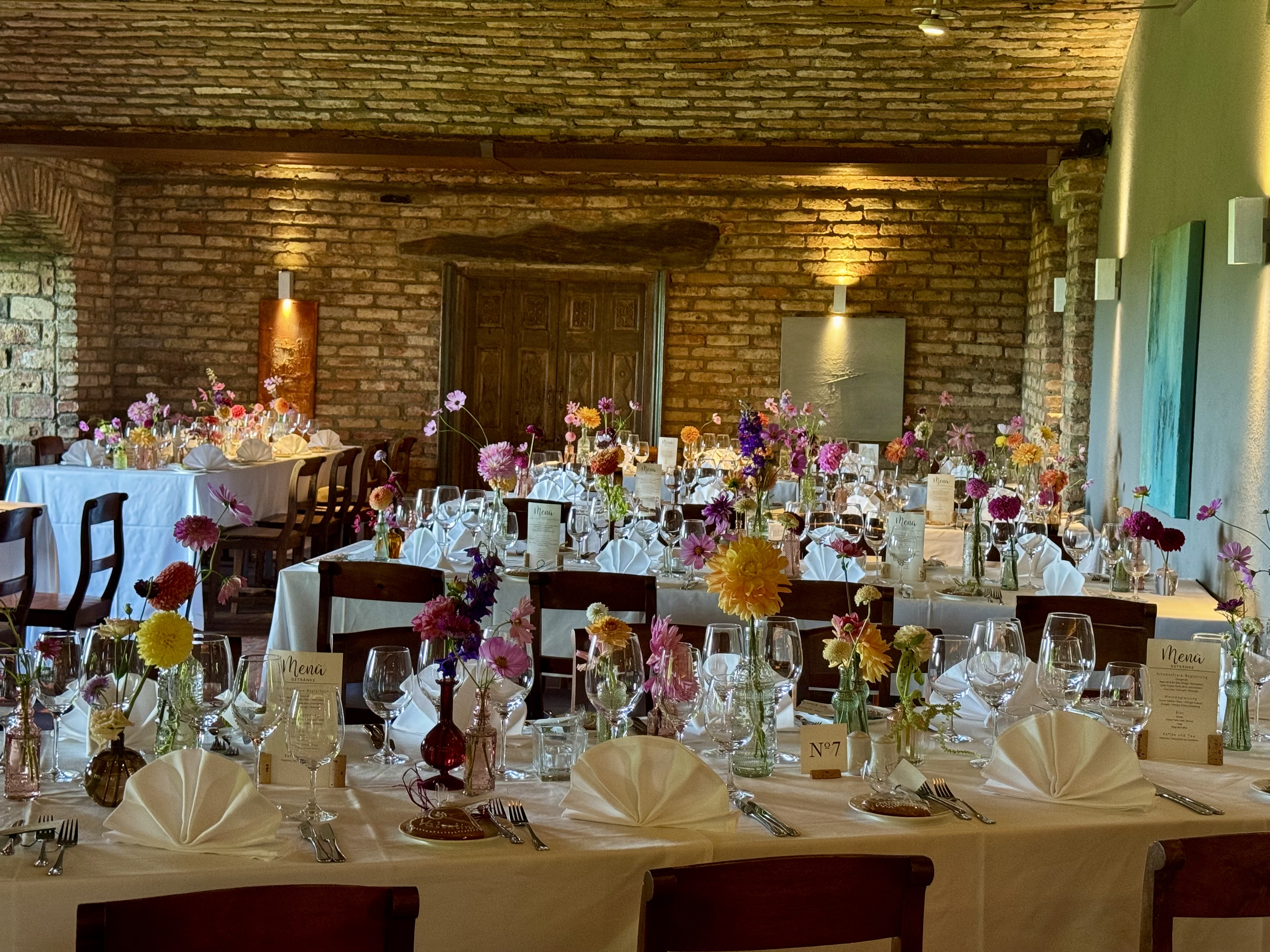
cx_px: 635
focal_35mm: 48
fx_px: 1761
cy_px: 476
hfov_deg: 39.7
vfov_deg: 30.3
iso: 250
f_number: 1.78
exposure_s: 1/59
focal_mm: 6.76
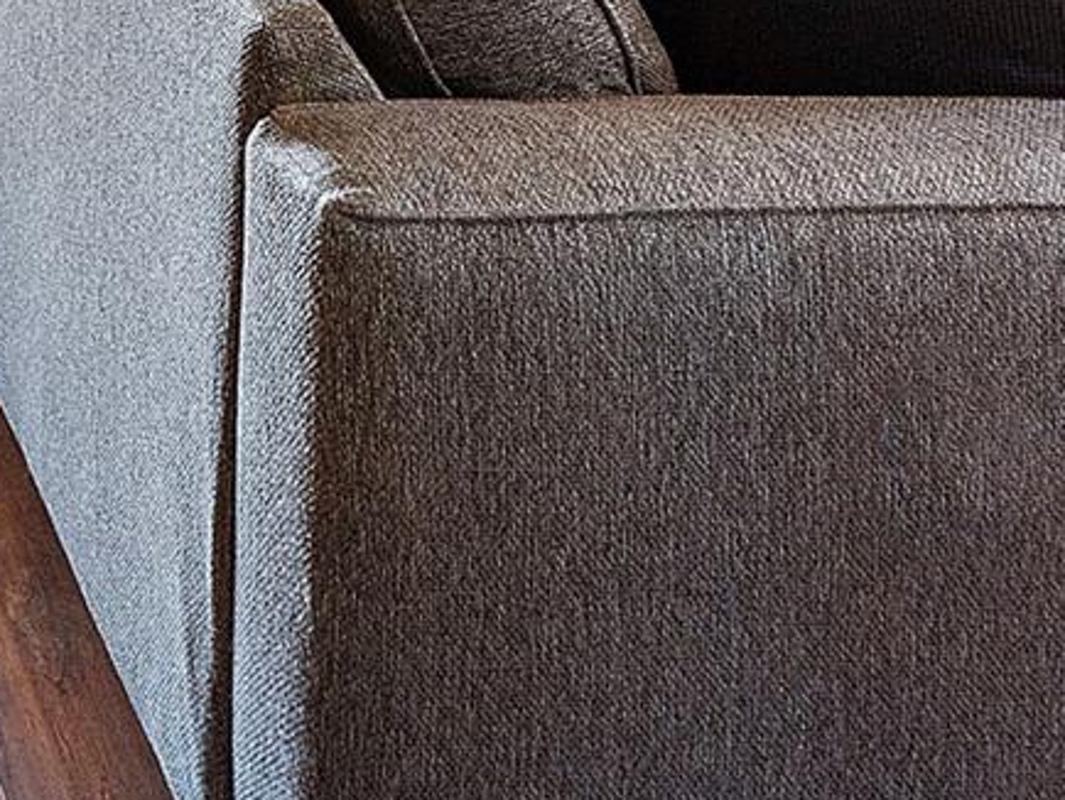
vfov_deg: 16.2
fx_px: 2093
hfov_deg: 23.3
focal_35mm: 68
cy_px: -849
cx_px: -506
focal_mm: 10
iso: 160
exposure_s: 1/10
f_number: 11
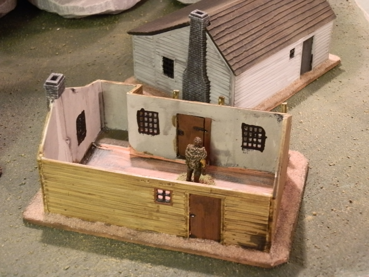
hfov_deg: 31.7
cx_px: 184
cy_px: 138
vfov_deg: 24.0
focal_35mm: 61
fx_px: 650
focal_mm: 10.99
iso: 400
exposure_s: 1/8
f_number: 3.7
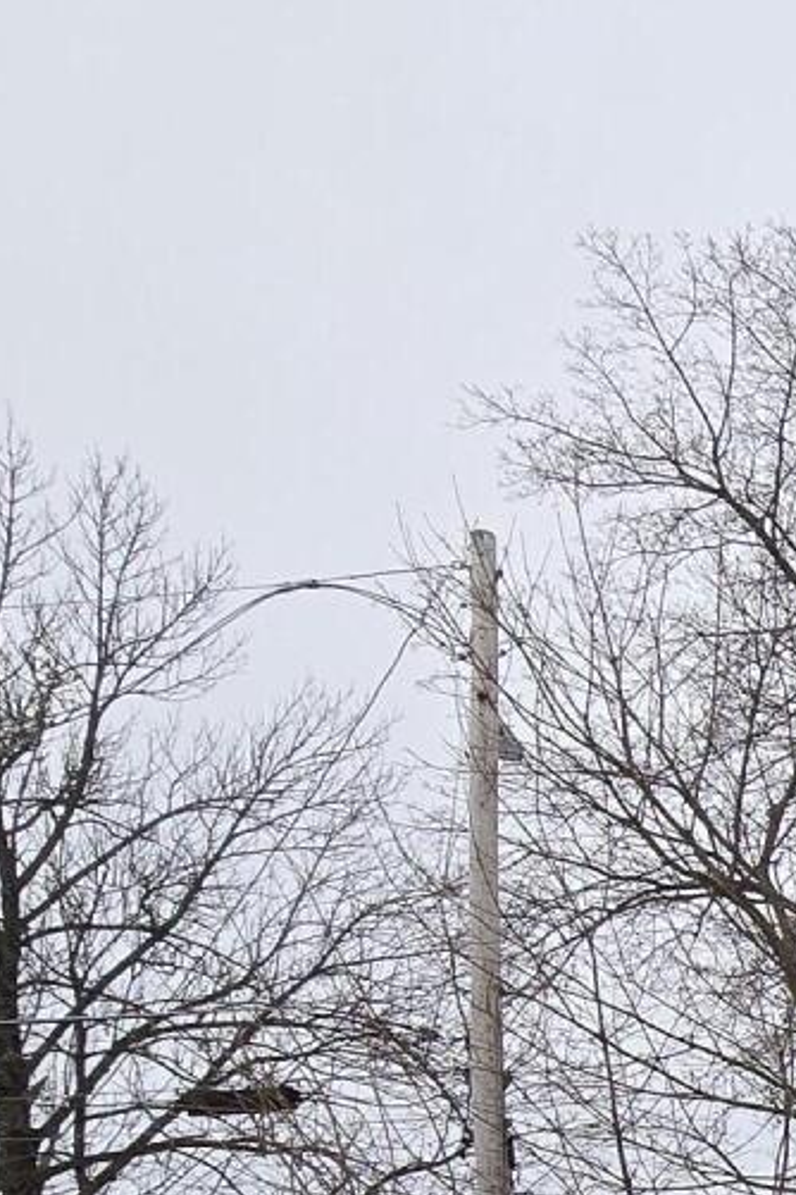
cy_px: 1448
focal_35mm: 54
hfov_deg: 17.4
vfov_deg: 30.9
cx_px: 1623
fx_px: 1791
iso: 50
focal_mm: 2.2
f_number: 2.2
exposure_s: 1/887
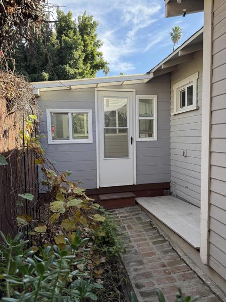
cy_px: 151
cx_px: 113
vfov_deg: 71.6
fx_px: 209
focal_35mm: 24
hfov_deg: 56.8
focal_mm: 6.76
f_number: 1.78
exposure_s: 1/1032
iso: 100
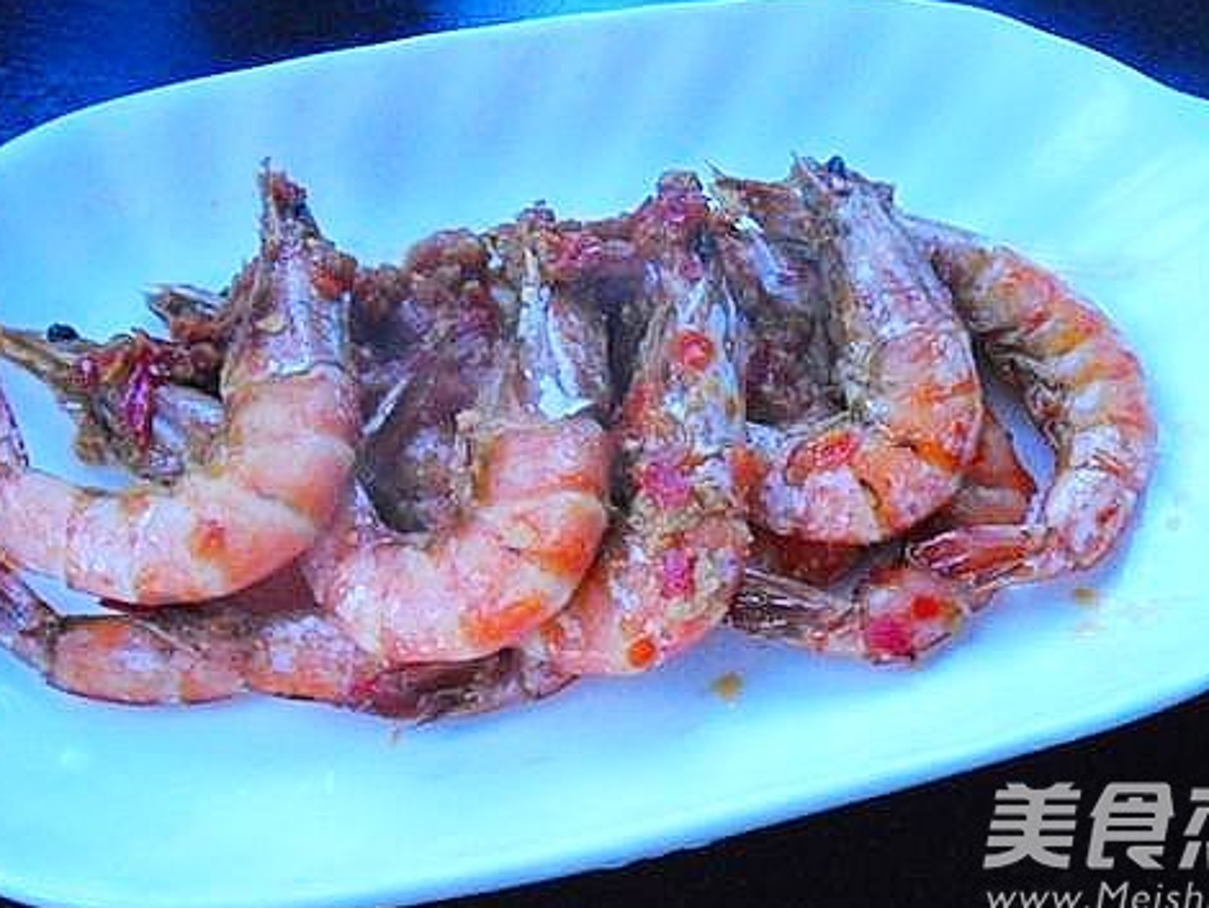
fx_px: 2027
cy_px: 408
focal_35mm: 58
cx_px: 586
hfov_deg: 33.2
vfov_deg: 25.2
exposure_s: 1/10
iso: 800
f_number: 4.5
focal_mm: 8.46
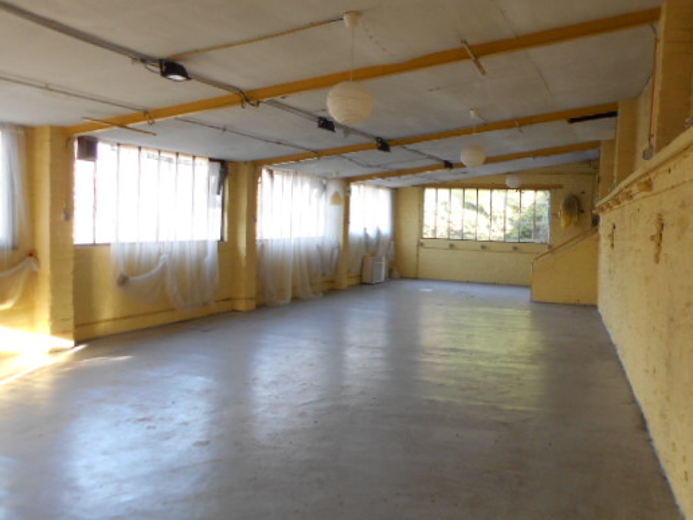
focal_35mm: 31
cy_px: 257
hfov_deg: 58.2
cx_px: 383
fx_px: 621
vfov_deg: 45.4
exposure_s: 1/30
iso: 160
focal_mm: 4.5
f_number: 3.7
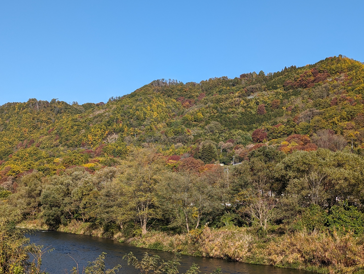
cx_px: 182
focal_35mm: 49
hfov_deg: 38.9
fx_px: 516
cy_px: 137
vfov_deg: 29.7
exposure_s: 1/884
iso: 21
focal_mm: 6.9
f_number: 1.68
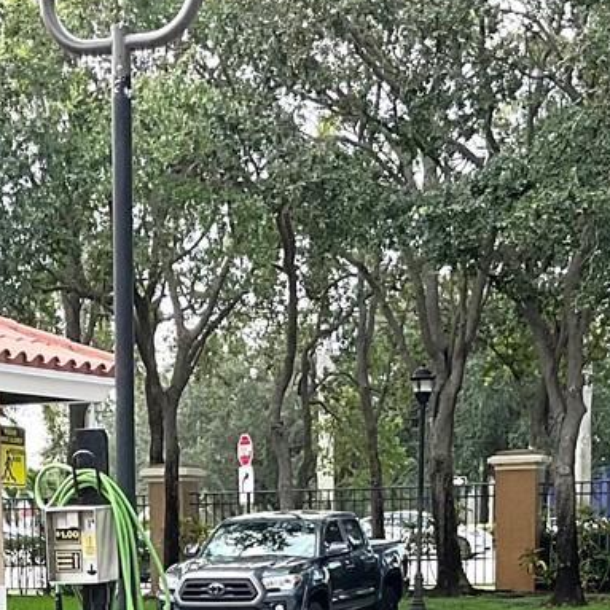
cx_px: 123
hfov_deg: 16.2
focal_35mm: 107
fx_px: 2133
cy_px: 857
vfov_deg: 15.3
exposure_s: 1/291
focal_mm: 3
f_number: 1.8
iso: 16
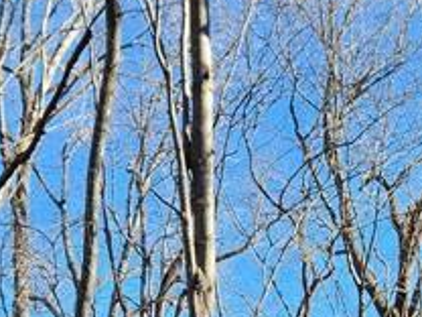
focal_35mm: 113
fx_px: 1378
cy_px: 750
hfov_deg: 17.4
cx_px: 193
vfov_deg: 11.1
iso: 20
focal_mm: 5.4
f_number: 1.8
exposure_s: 1/351
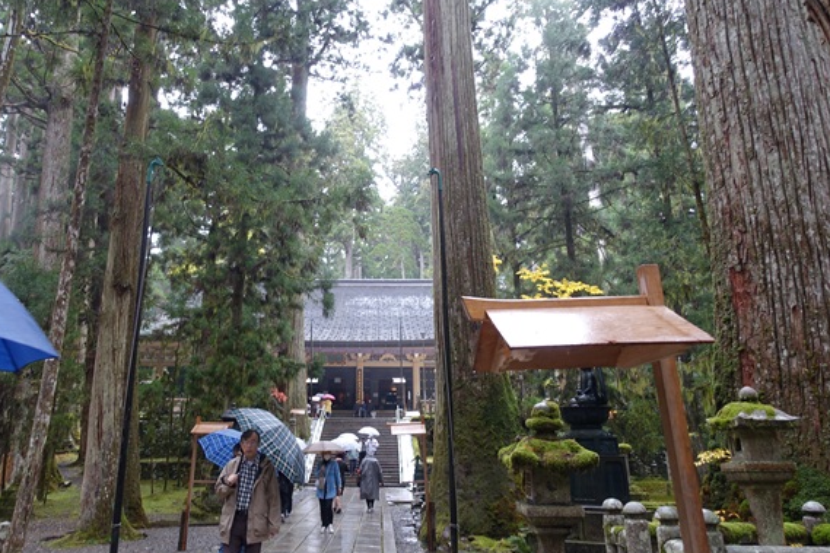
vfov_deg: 47.9
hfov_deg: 67.3
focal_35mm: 27
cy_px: 254
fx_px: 622
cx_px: 384
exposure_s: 1/40
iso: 125
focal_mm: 8.8
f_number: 2.8
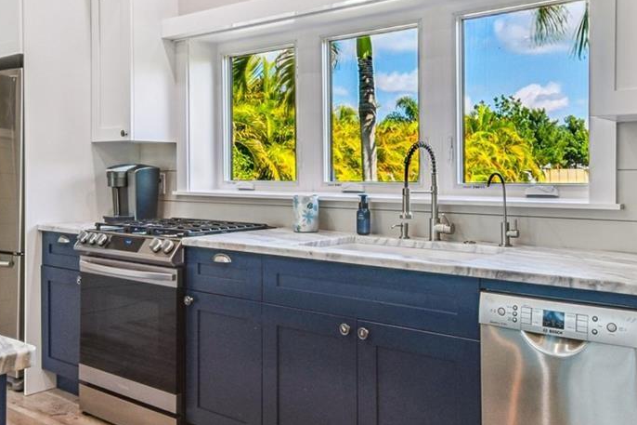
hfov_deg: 54.4
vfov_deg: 37.7
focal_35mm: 35
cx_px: 328
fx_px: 619
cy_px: 179
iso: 100
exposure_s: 1/80
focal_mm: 10
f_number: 7.1
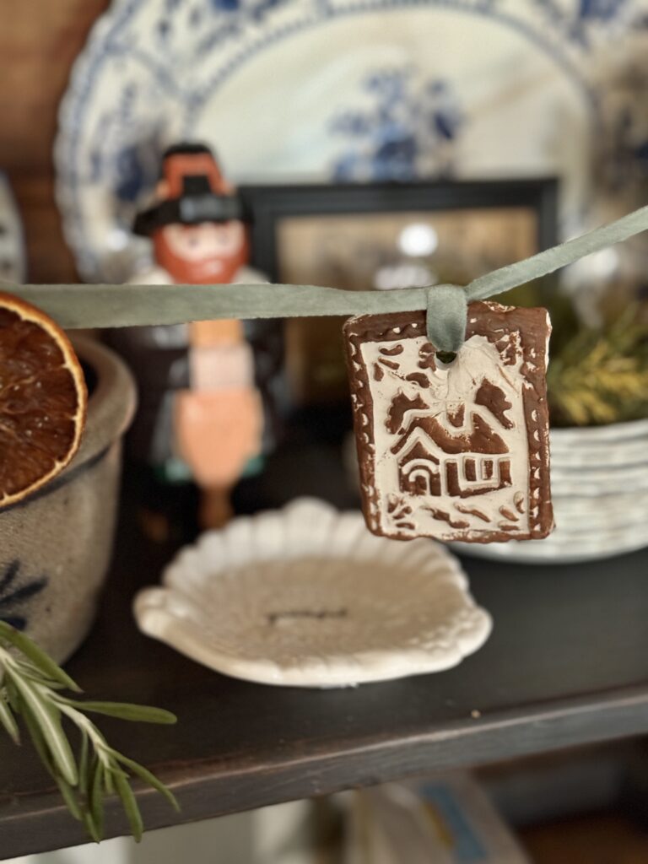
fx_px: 1198
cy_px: 432
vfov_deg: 39.7
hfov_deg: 30.3
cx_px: 324
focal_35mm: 48
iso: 640
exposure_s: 1/24
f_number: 1.78
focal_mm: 6.76
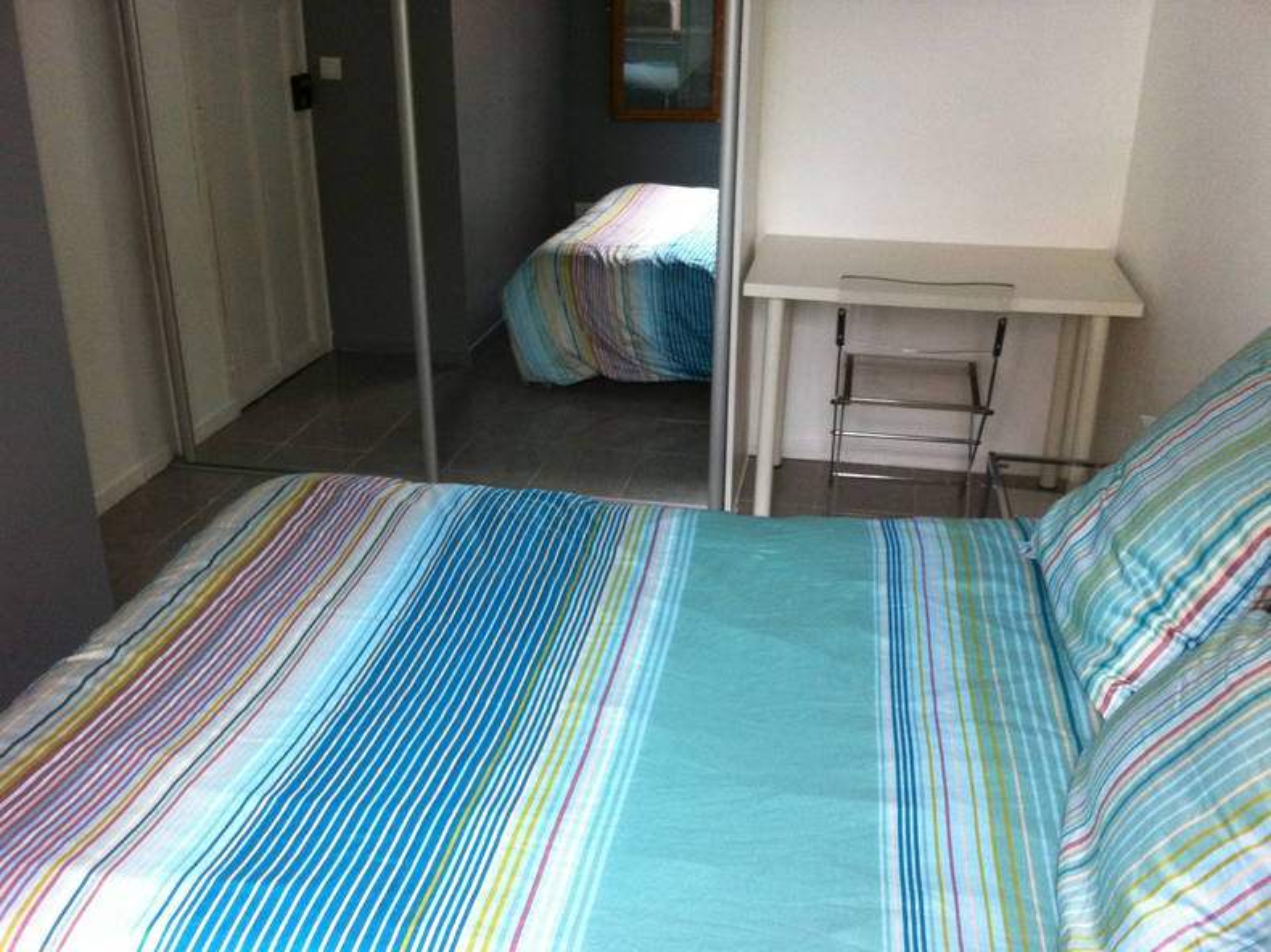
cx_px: 636
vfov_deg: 40.7
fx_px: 1285
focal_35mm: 35
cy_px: 476
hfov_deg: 52.6
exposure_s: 1/15
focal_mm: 3.85
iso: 200
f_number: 2.8
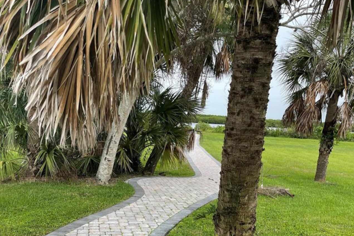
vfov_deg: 35.0
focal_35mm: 35
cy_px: 226
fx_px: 344
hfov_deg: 54.4
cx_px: 178
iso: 32
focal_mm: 5.1
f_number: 1.6
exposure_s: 1/1513
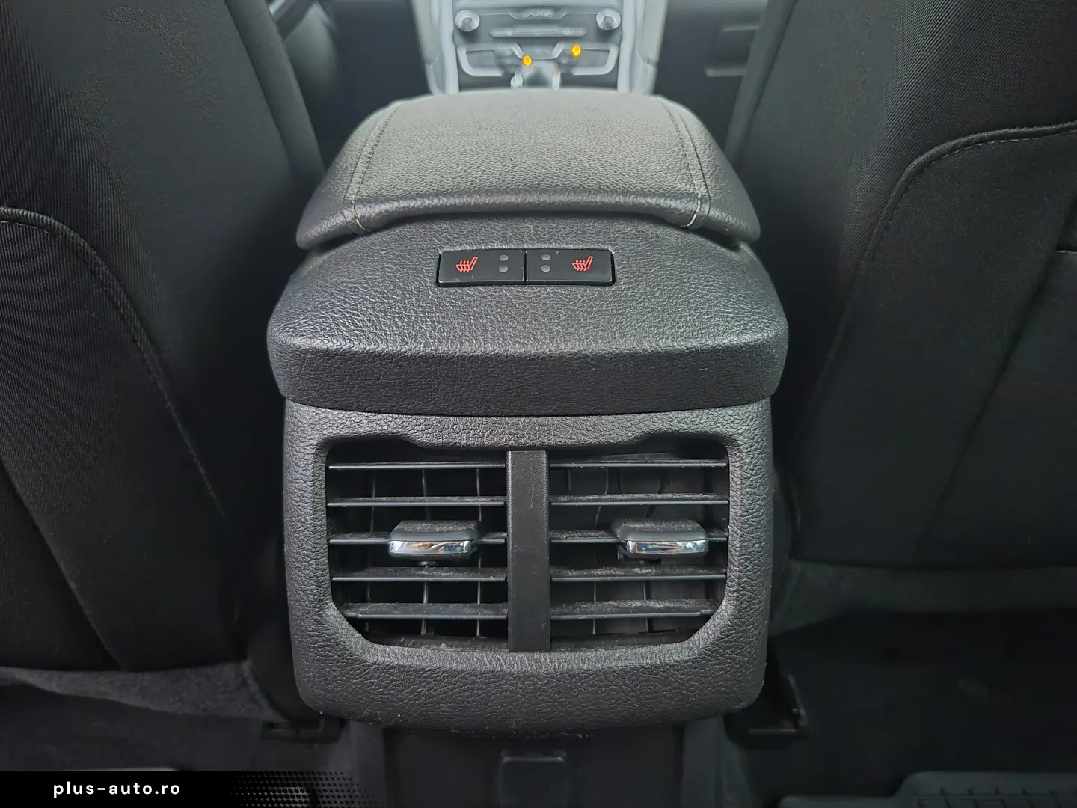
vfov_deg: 58.9
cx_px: 538
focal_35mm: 23
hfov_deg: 73.9
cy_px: 404
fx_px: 716
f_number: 1.8
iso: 2500
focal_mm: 5.4
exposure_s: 1/33.3
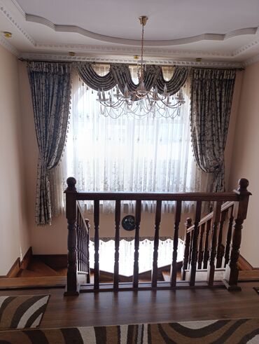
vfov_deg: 73.8
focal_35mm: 23
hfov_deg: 59.0
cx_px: 130
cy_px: 172
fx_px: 229
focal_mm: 6.14
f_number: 1.6
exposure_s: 1/100
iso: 400
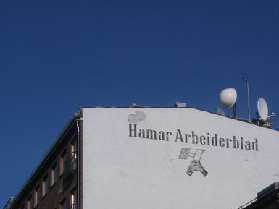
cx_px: 150
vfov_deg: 14.1
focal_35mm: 103
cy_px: 230
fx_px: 830
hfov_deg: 19.1
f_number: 5.6
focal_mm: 10.2
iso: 50
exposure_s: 1/800
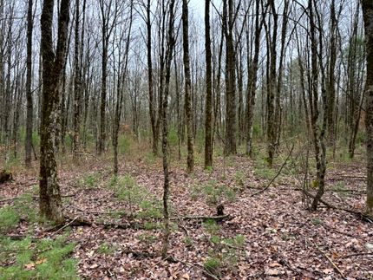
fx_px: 259
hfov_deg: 71.6
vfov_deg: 56.9
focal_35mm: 24
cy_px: 140
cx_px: 186
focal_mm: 6.76
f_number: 1.78
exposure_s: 1/419
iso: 80
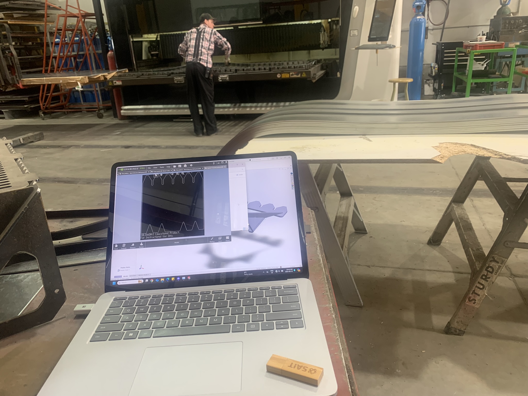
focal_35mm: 26
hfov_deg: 67.3
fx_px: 397
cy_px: 198
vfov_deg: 53.1
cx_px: 264
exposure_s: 1/60
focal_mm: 4.25
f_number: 1.8
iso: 64
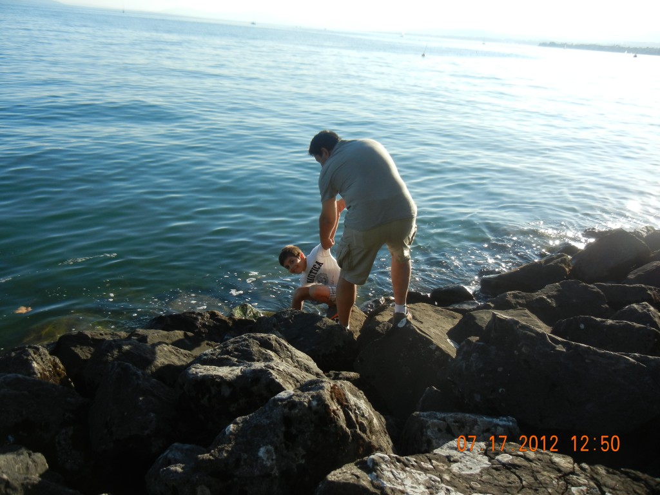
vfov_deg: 46.8
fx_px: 572
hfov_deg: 60.0
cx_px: 330
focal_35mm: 30
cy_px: 248
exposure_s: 1/740
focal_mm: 5.4
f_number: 3.5
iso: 160
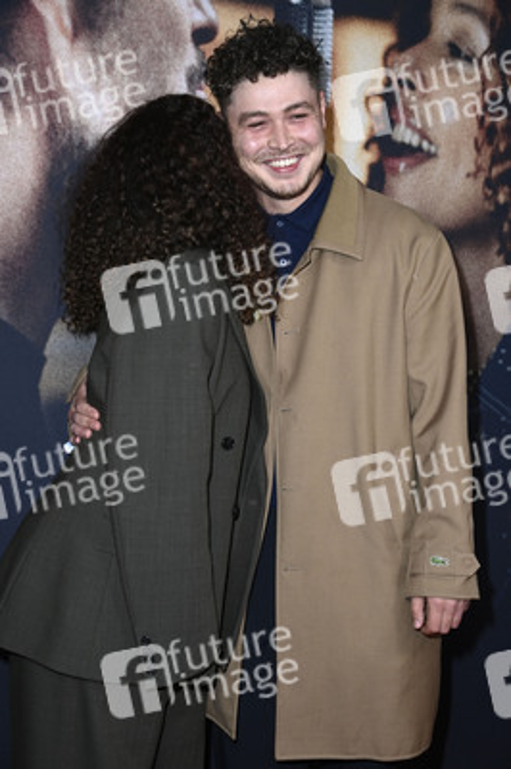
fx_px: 1322
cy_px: 384
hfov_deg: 21.9
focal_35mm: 62
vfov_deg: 32.4
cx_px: 256
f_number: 5.6
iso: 1000
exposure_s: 1/250
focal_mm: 62
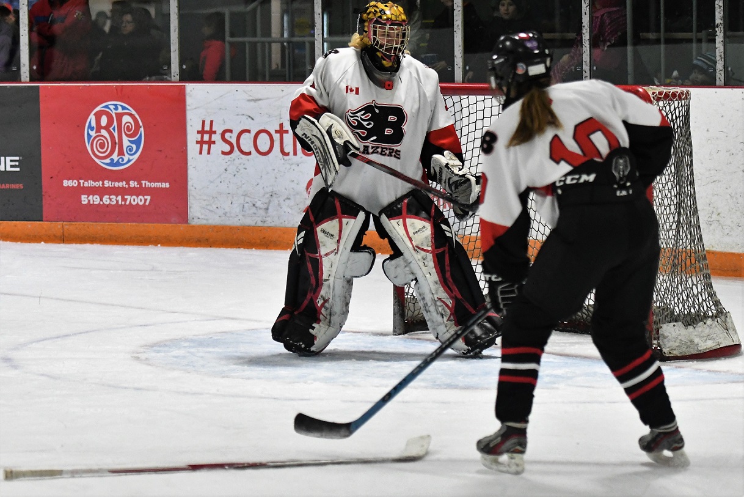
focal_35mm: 120
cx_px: 372
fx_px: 2481
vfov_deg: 11.4
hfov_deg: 17.1
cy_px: 248
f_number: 2.8
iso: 3600
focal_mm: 80
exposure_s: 1/1000
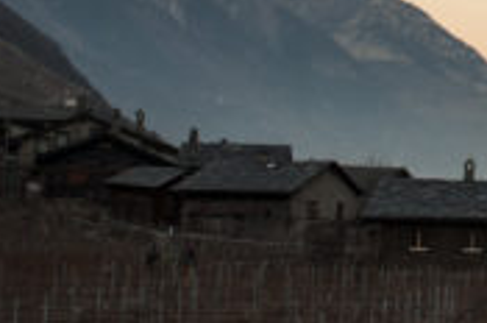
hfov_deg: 14.4
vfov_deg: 10.2
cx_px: 763
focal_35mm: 132
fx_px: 1782
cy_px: -60
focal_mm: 35
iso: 500
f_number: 5.6
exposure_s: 1/100
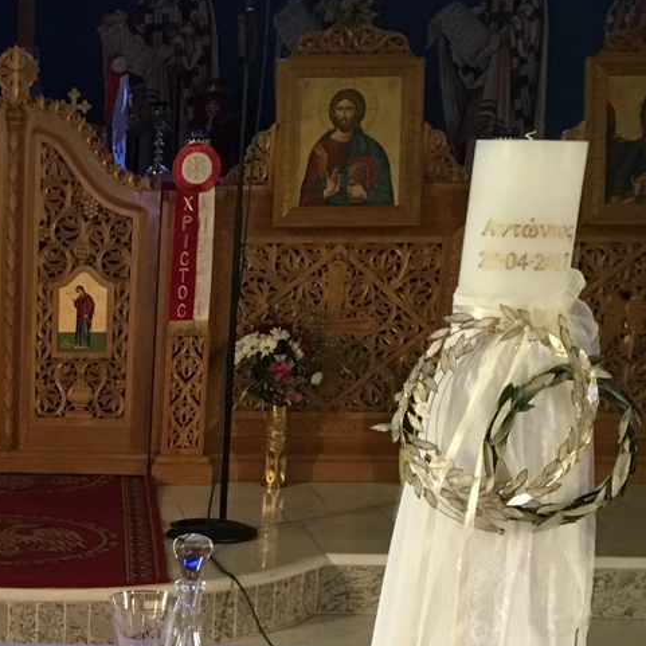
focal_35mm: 80
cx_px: -81
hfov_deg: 20.5
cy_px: 720
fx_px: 1689
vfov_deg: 20.6
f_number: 2.2
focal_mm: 4.15
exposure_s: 1/33
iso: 160
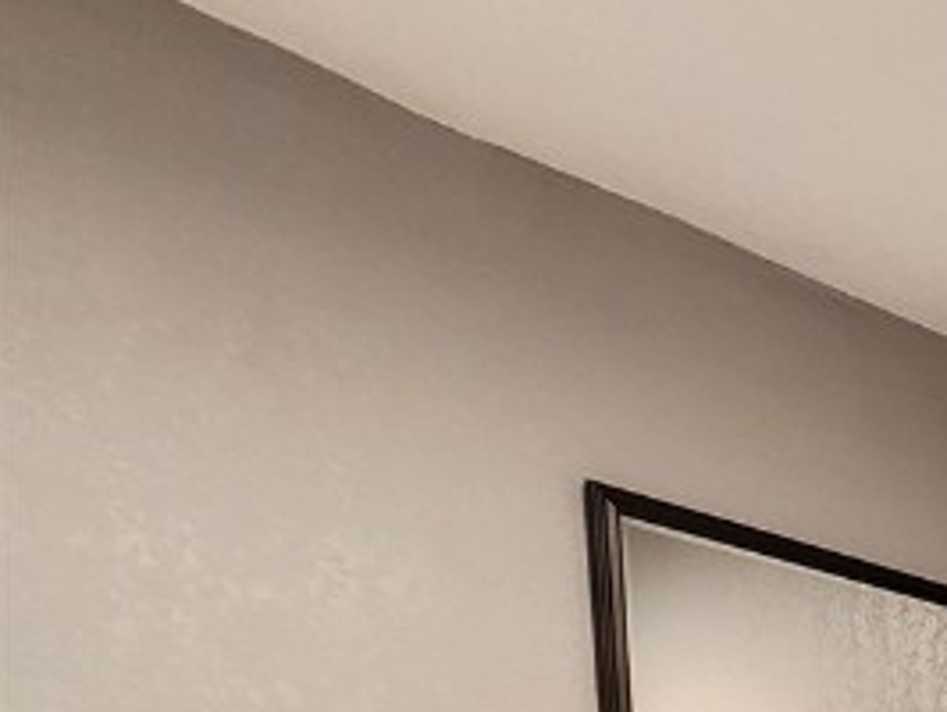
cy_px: 1250
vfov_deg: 20.9
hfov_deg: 20.5
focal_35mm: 50
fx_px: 1369
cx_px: 1819
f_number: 2.2
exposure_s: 1/30
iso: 320
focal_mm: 2.2
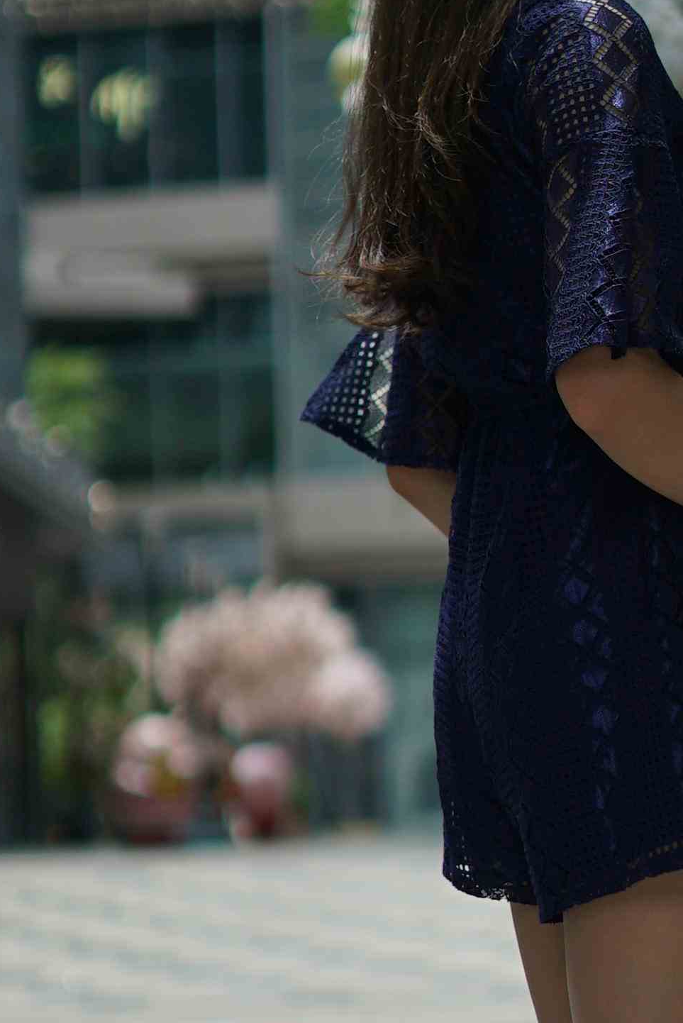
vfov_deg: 13.9
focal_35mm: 147
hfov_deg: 9.3
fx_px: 4178
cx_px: 598
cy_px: 728
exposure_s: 1/3200
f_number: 1.8
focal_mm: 50
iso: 200
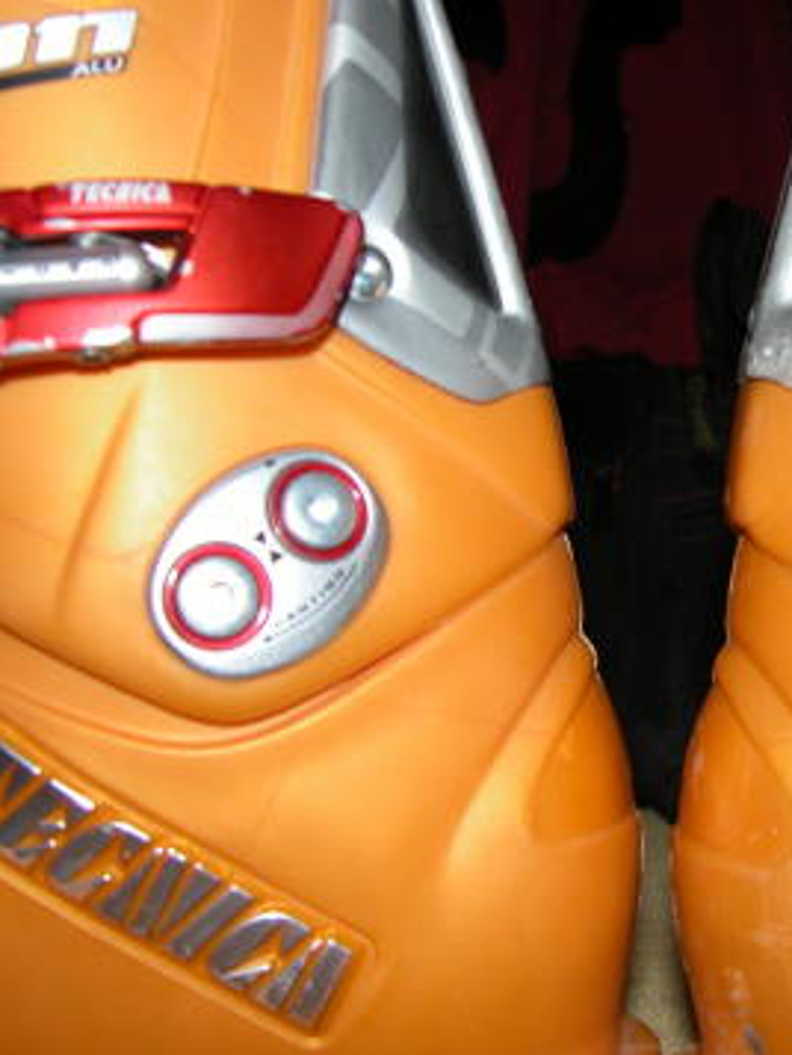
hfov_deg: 30.0
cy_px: 529
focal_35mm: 47
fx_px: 1433
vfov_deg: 40.4
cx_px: 659
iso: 100
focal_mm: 8.9
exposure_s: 1/60
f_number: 2.8
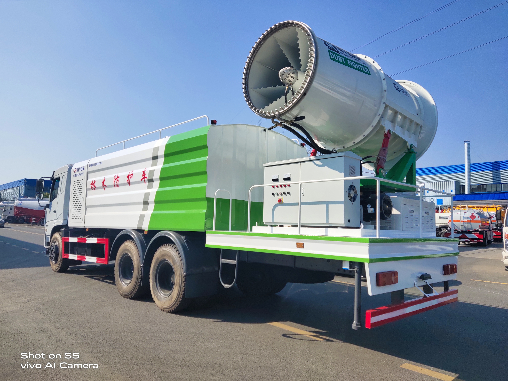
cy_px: 190
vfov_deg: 39.7
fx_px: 528
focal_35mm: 36
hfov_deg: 51.4
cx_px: 254
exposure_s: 1/1738
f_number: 1.79
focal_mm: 4.74
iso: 50
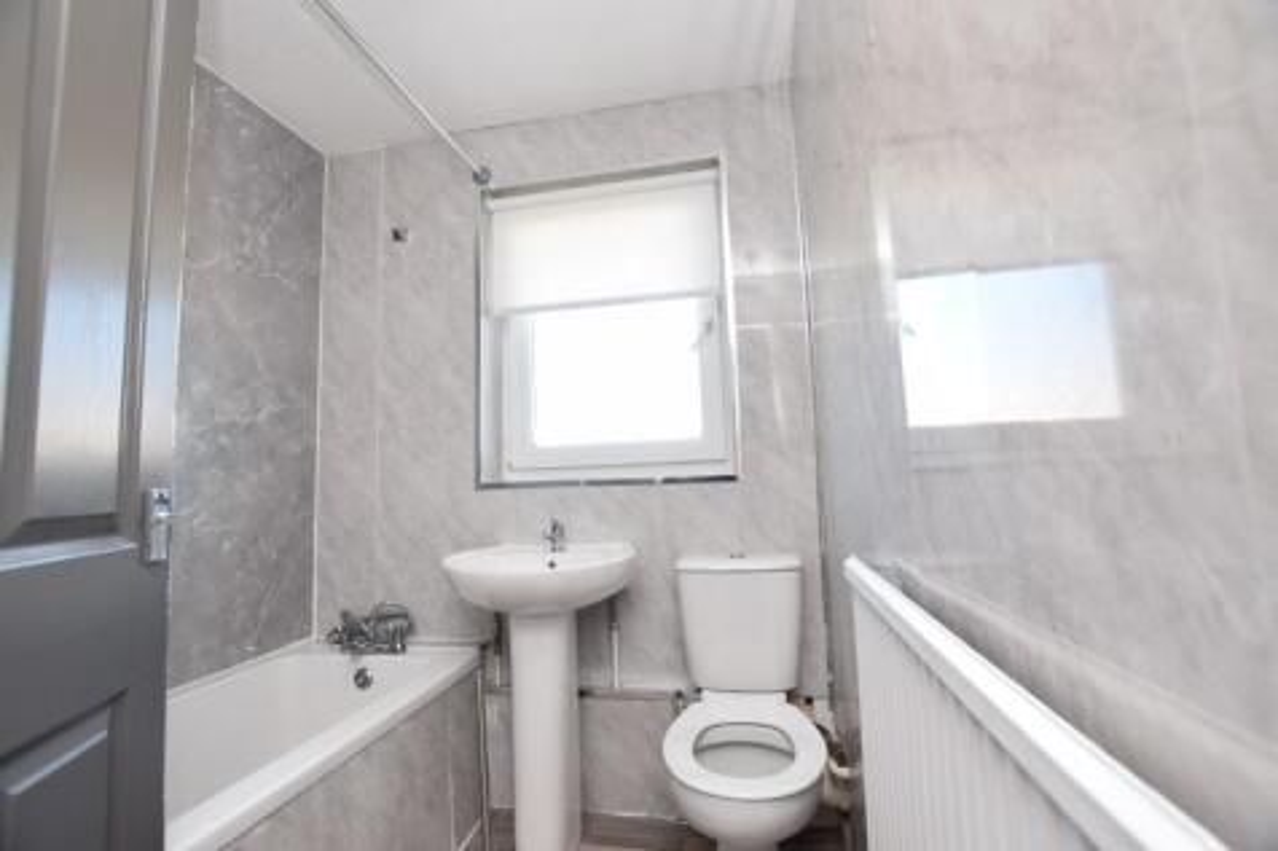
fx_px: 532
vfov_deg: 77.3
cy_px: 426
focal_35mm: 15
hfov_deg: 100.4
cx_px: 639
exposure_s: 1/80
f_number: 4.5
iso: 400
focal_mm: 10
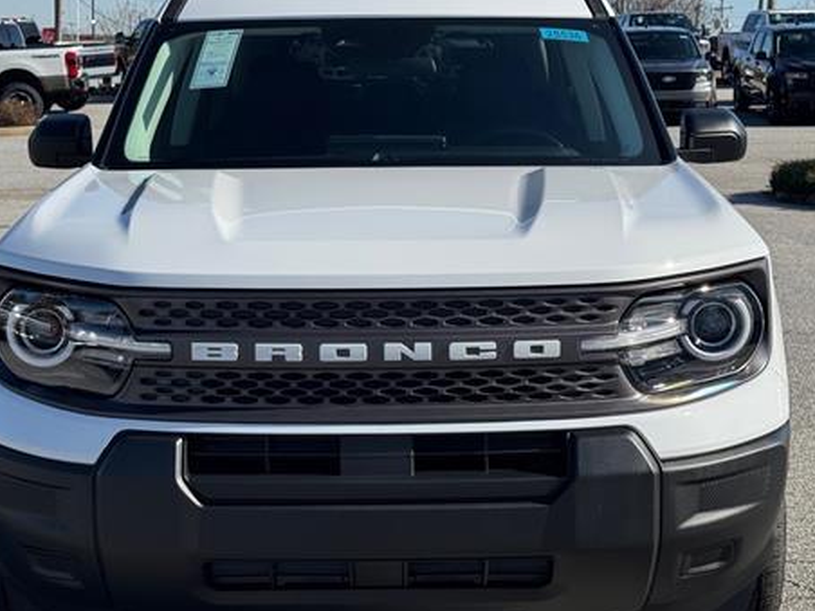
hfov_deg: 28.6
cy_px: 303
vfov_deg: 21.6
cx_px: 388
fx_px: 1601
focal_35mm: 68
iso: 64
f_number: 1.78
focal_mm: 6.76
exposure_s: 1/4975
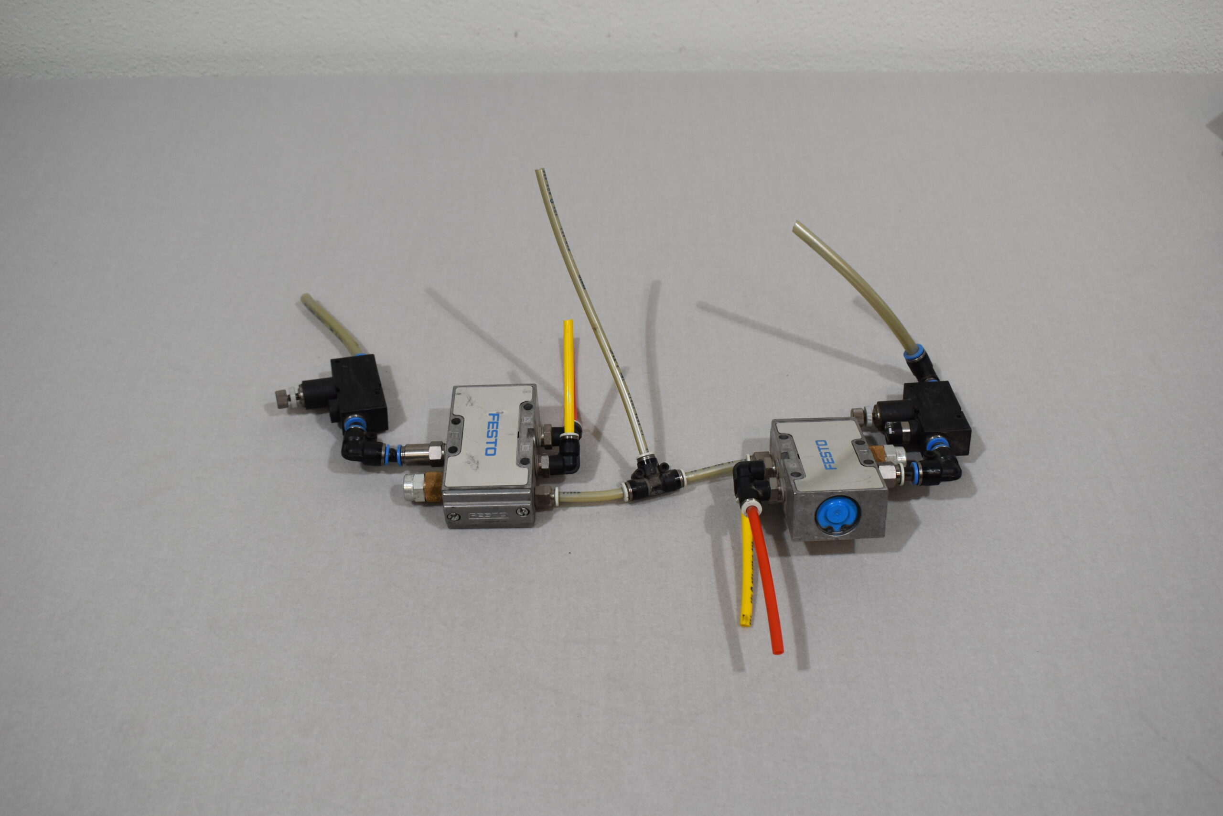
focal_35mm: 38
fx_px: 1274
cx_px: 612
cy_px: 408
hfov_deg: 51.3
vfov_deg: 35.5
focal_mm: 25
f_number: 5.6
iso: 400
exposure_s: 1/125
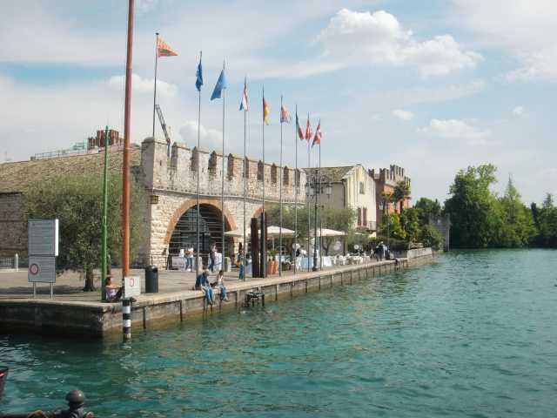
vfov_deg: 37.7
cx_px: 278
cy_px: 209
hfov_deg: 49.0
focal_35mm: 38
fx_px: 611
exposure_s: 1/250
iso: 100
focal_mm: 6.66
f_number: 8.9
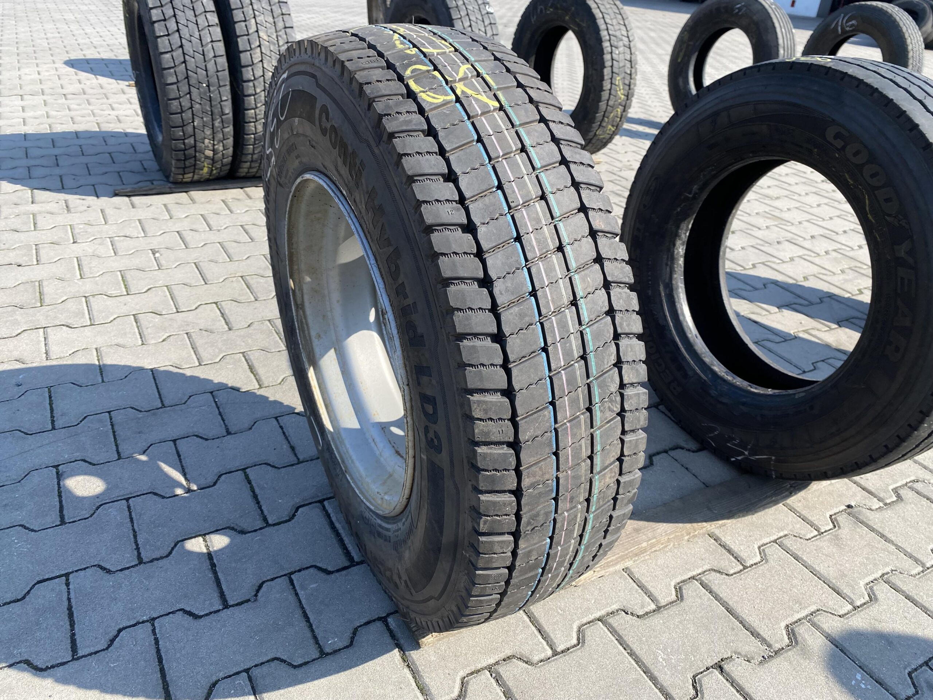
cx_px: 466
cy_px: 350
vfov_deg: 53.1
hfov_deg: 67.3
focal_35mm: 26
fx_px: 701
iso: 32
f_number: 1.8
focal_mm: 4.25
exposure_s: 1/1147
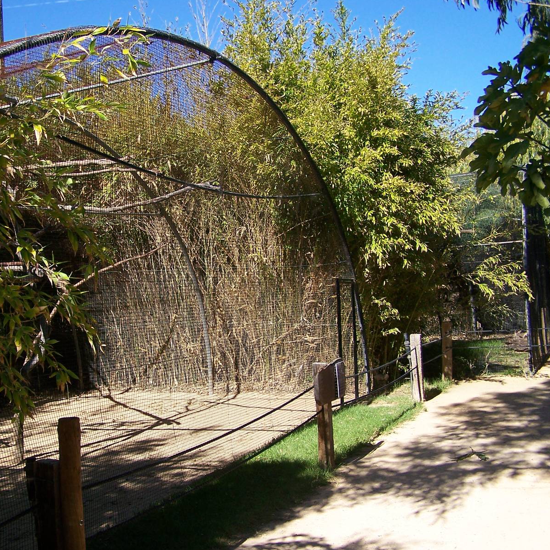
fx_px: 809
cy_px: 274
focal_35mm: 45
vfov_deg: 37.6
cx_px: 187
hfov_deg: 37.2
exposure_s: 1/800
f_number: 2.8
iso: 80
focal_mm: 6.3
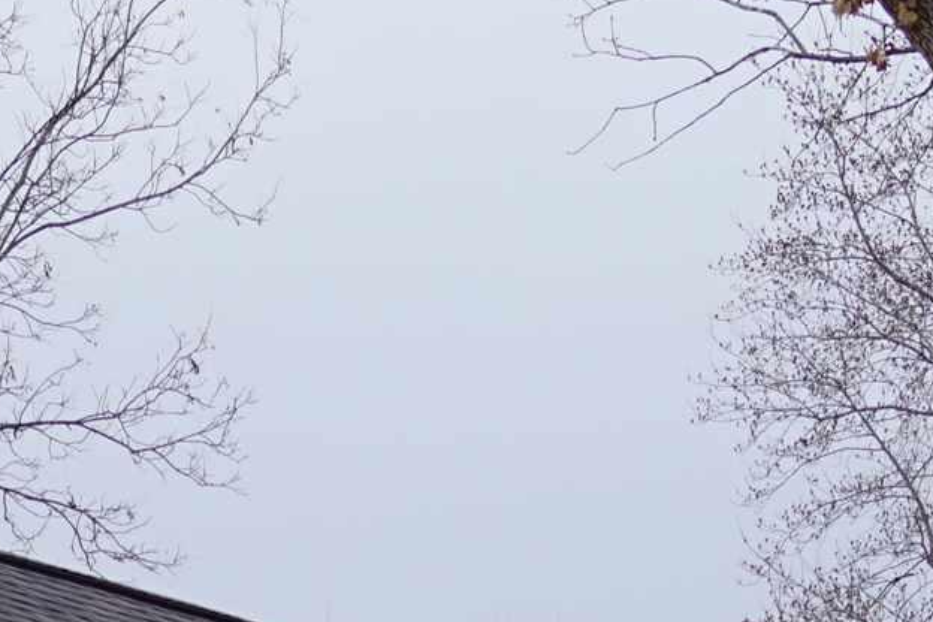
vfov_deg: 6.8
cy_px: 1449
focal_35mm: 192
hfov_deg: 10.6
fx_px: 4976
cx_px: -72
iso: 100
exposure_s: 1/80
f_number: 5.6
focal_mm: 26
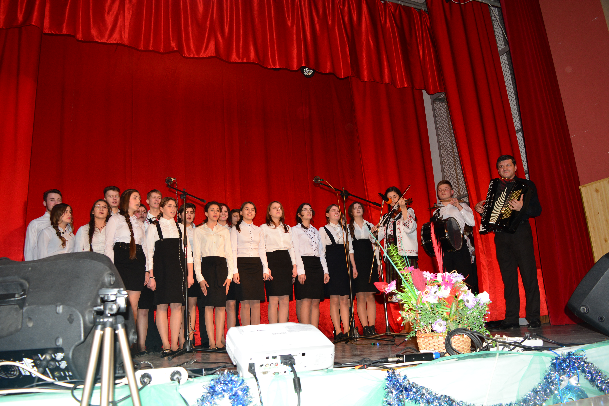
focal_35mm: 30
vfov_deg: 43.6
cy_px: 203
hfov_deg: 61.9
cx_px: 304
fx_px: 507
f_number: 5.6
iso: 500
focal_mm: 20
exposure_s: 1/125
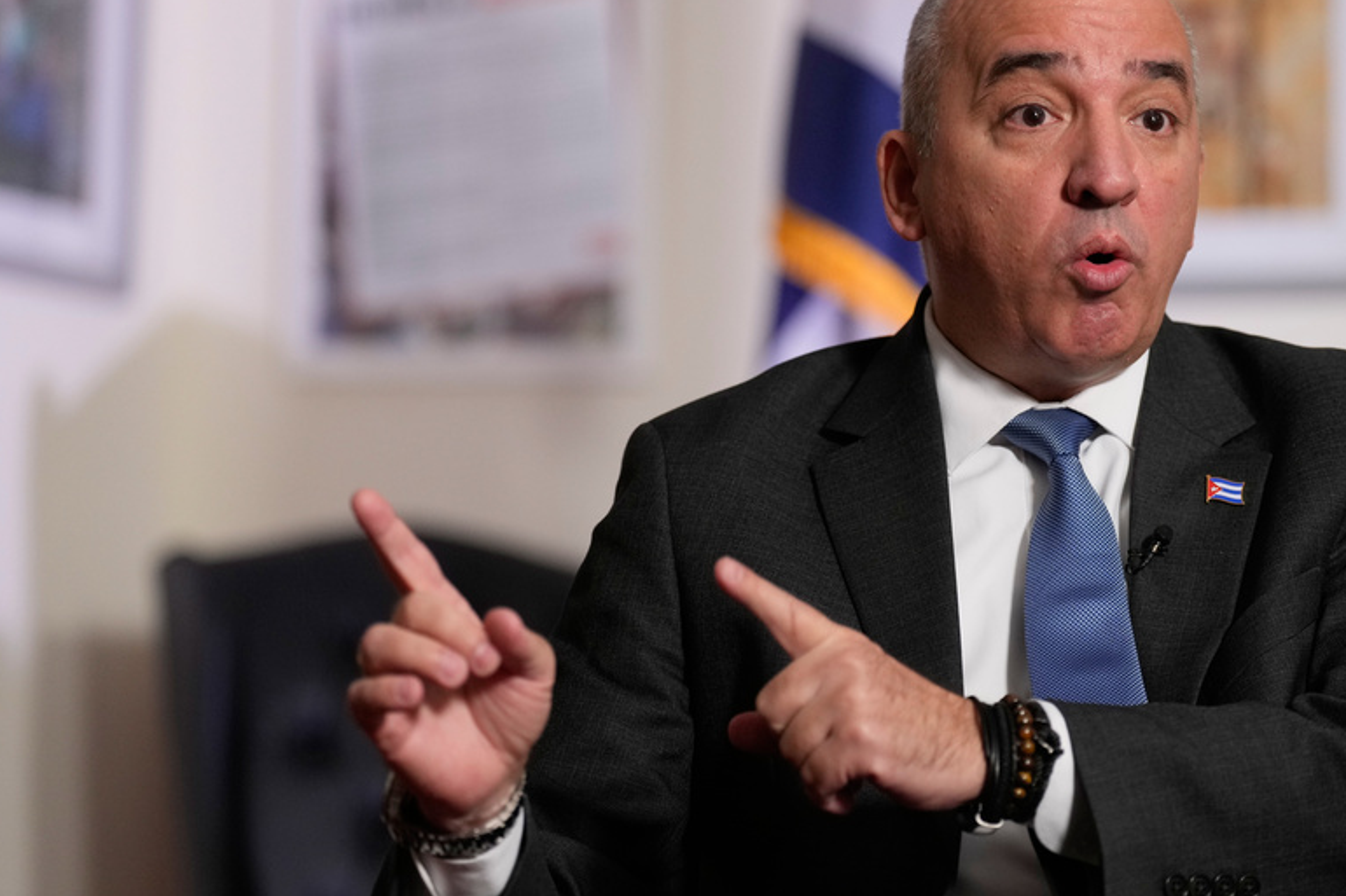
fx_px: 6167
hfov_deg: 12.5
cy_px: 431
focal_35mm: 165
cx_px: 757
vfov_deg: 8.3
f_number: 2.8
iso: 2000
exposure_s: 1/200
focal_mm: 124
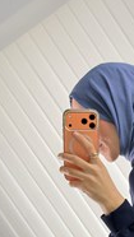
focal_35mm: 116
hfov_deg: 10.2
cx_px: 185
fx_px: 731
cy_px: 236
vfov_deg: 18.0
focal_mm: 6.76
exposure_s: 1/134
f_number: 1.78
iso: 100
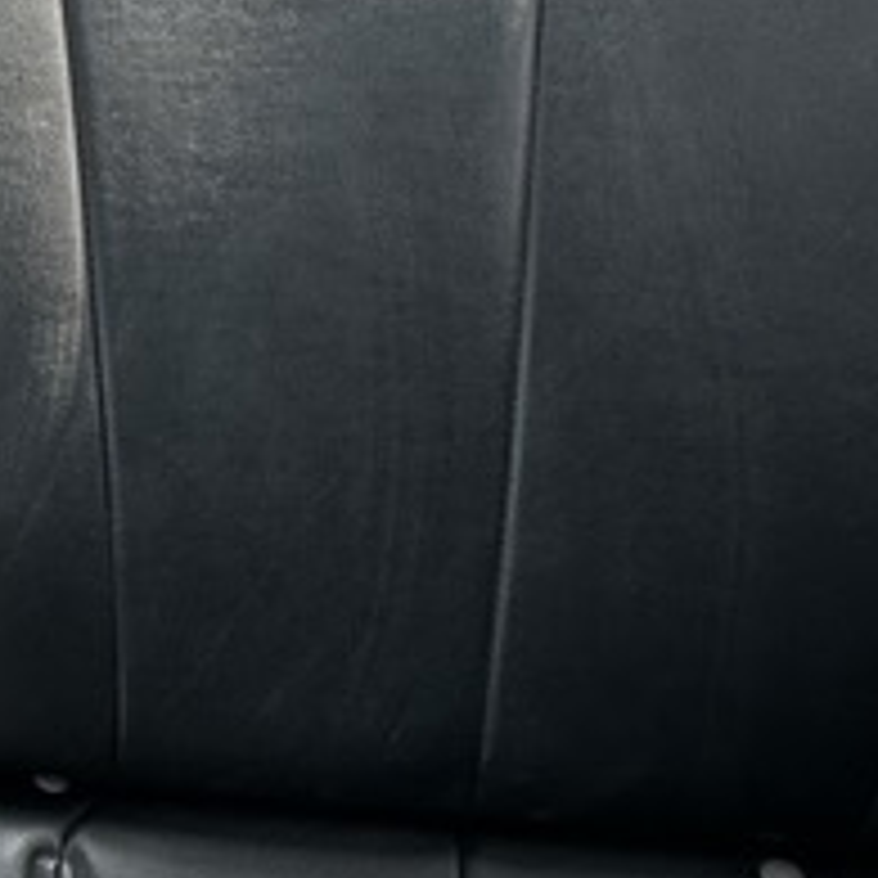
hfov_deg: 21.3
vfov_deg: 26.4
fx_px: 1865
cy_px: 329
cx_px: -522
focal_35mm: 65
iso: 64
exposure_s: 1/99
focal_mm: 2.22
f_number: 2.2
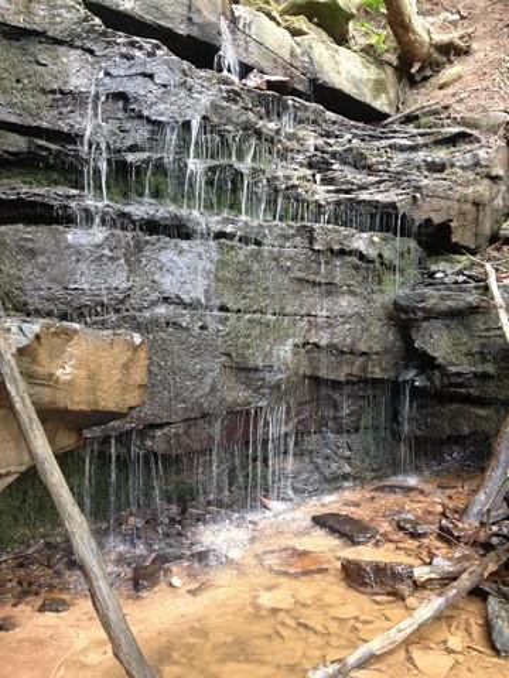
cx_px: 254
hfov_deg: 40.7
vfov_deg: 52.6
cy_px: 339
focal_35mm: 35
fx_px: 686
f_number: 2.4
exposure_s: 1/17
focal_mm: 4.28
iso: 400
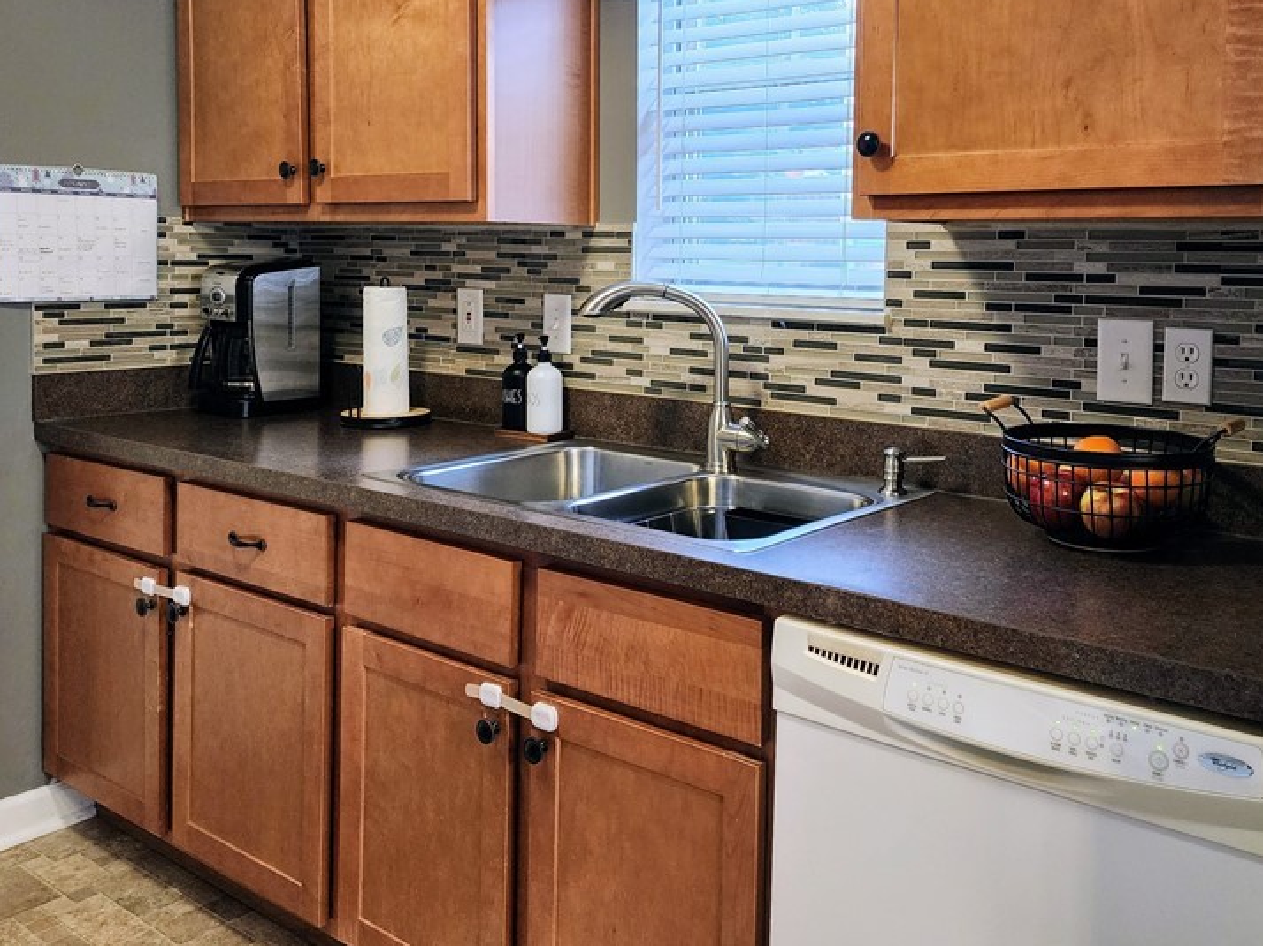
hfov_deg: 55.2
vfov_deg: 42.4
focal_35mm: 33
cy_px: 324
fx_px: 1204
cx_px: 722
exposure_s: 1/120
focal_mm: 6.4
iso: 640
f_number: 1.8
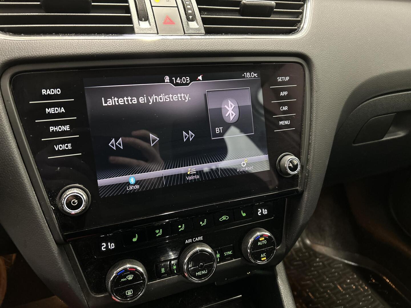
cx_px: 206
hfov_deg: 67.3
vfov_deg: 53.1
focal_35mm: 26
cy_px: 154
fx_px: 309
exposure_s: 1/25
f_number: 1.5
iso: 500
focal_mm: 5.7
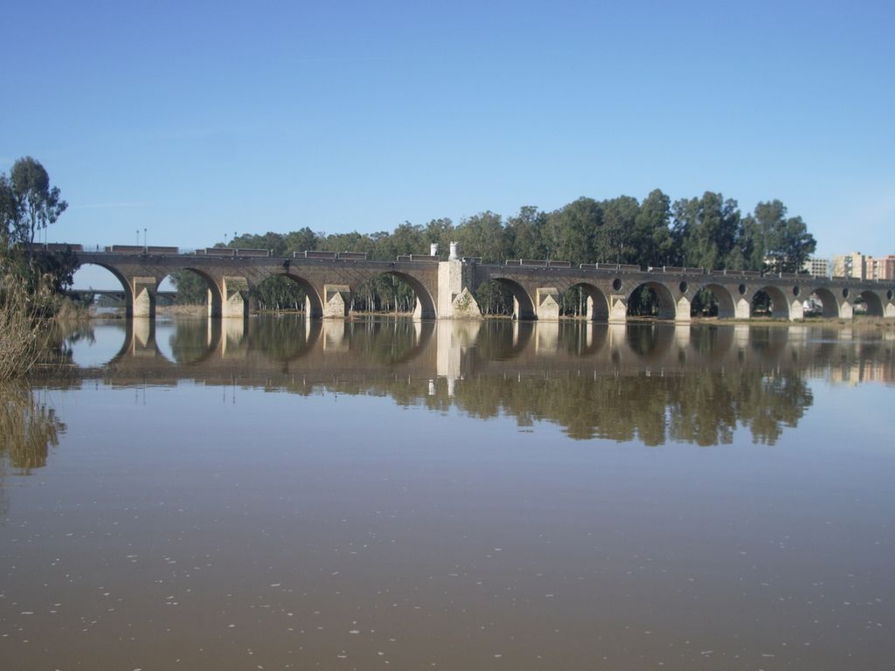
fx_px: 1060
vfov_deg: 35.1
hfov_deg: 45.8
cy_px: 336
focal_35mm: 41
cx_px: 448
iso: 50
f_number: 4.6
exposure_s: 1/400
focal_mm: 6.8
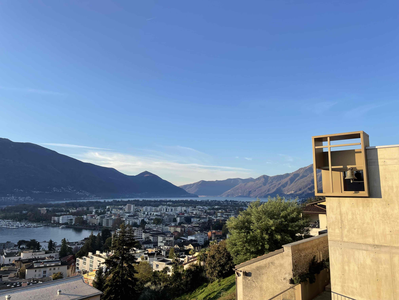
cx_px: 200
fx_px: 300
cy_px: 150
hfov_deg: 67.3
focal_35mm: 26
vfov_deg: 53.1
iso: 32
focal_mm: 4.2
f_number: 1.6
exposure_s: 1/1795
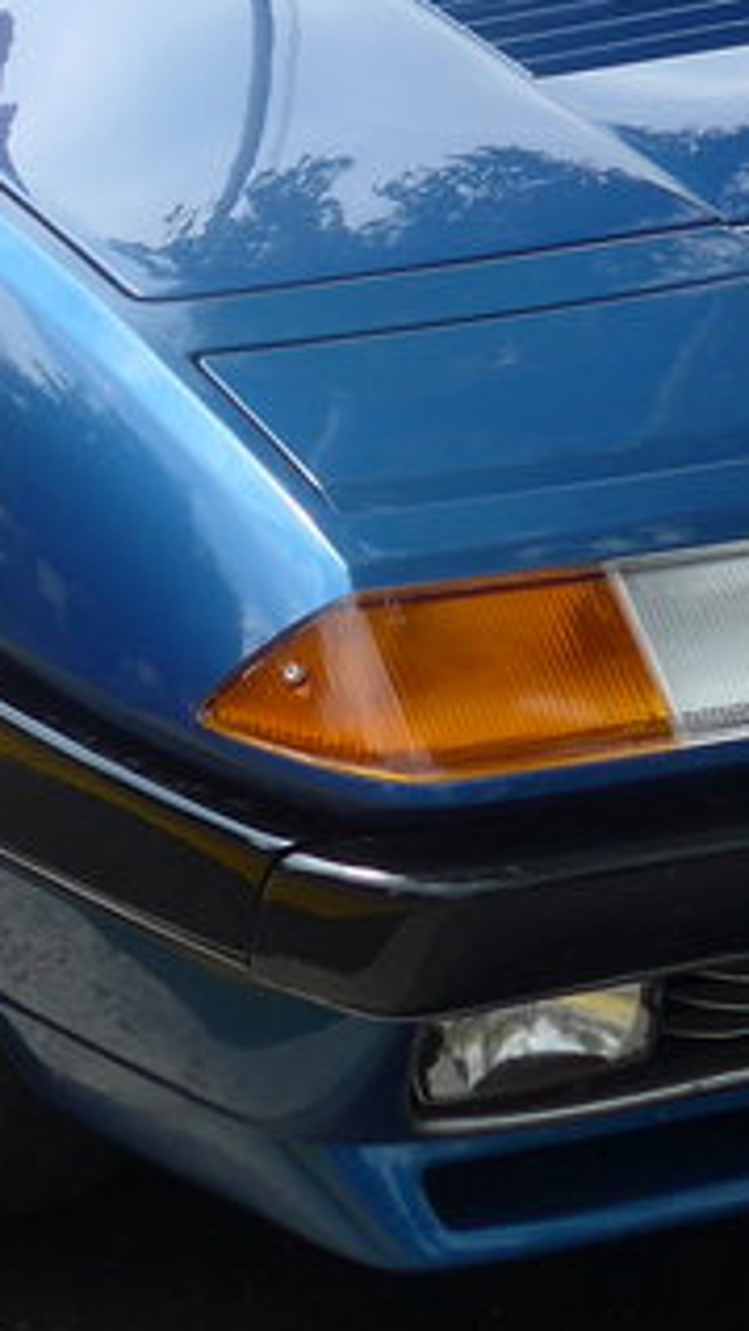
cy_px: 172
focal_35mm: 140
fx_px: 4940
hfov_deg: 8.7
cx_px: 573
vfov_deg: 15.2
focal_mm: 7
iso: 80
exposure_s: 1/640
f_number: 2.8
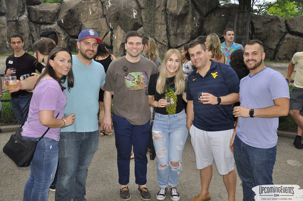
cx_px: 152
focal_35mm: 36
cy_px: 100
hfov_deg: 53.2
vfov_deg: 36.8
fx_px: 303
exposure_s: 1/60
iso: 400
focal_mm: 24
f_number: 3.8
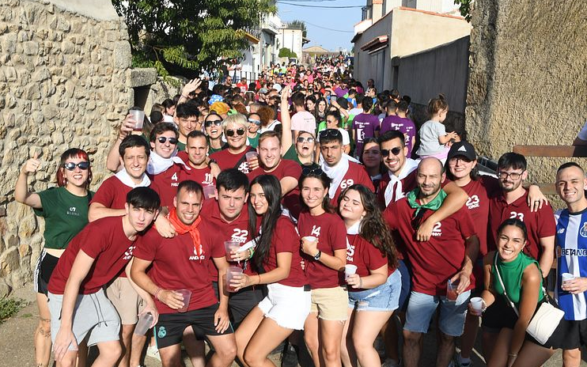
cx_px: 304
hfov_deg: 47.2
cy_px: 215
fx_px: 672
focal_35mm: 42
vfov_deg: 30.5
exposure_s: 1/125
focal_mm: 24
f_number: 14
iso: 250
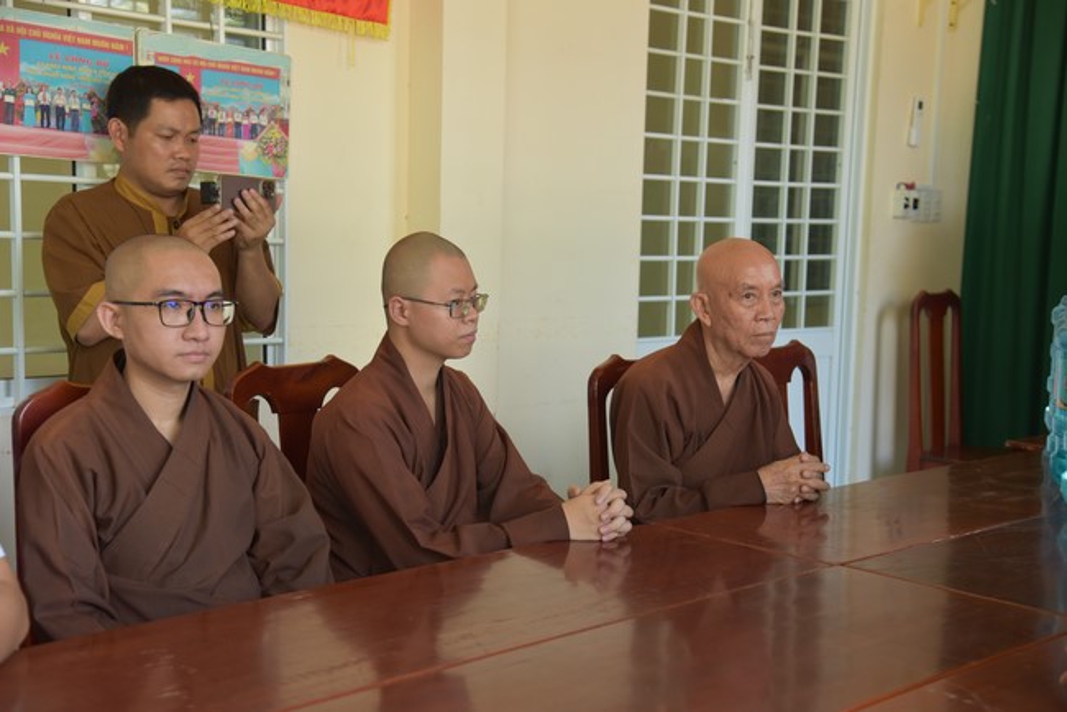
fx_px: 1483
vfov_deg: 27.0
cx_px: 534
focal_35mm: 50
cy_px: 356
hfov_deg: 39.6
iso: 450
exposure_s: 1/60
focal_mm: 50
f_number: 4
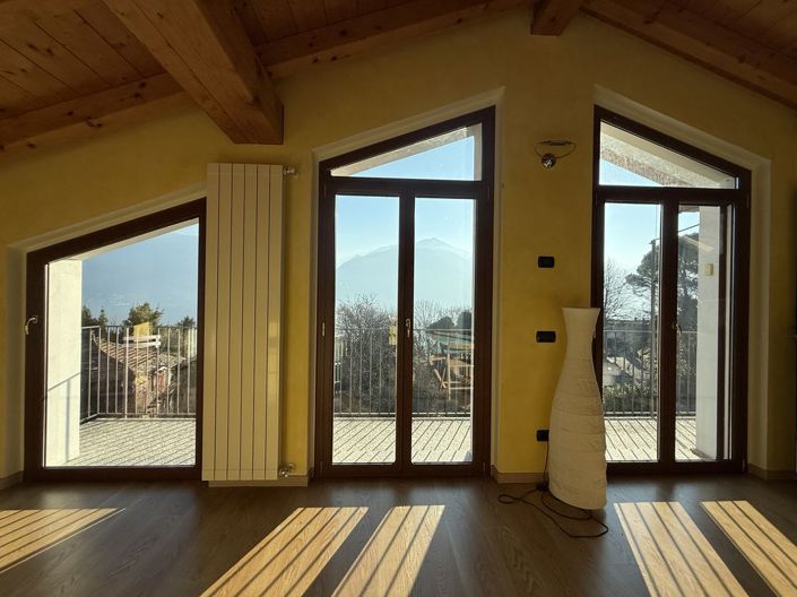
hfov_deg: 102.1
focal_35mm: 14
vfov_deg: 85.6
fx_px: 322
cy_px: 298
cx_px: 398
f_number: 2.2
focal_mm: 2.22
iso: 64
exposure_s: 1/1189
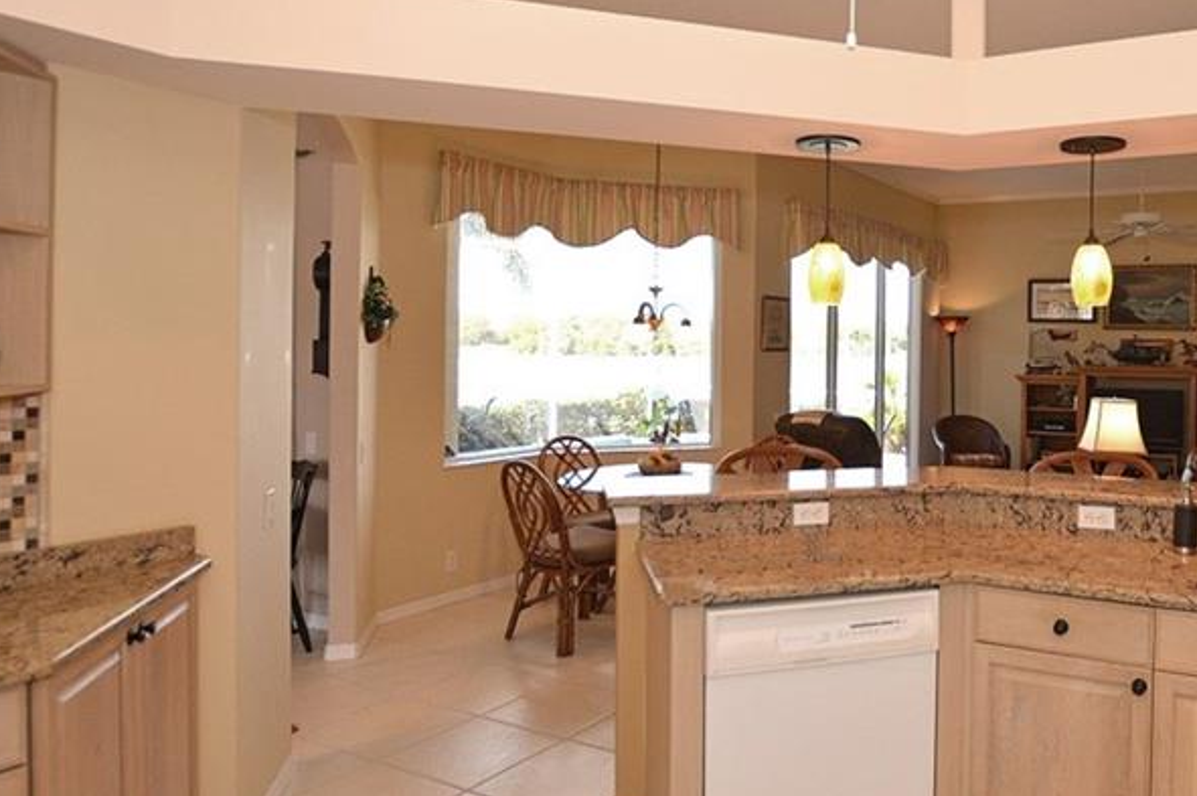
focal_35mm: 26
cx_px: 875
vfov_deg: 49.3
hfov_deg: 65.8
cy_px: 344
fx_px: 864
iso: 200
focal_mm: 10
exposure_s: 1/60
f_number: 4
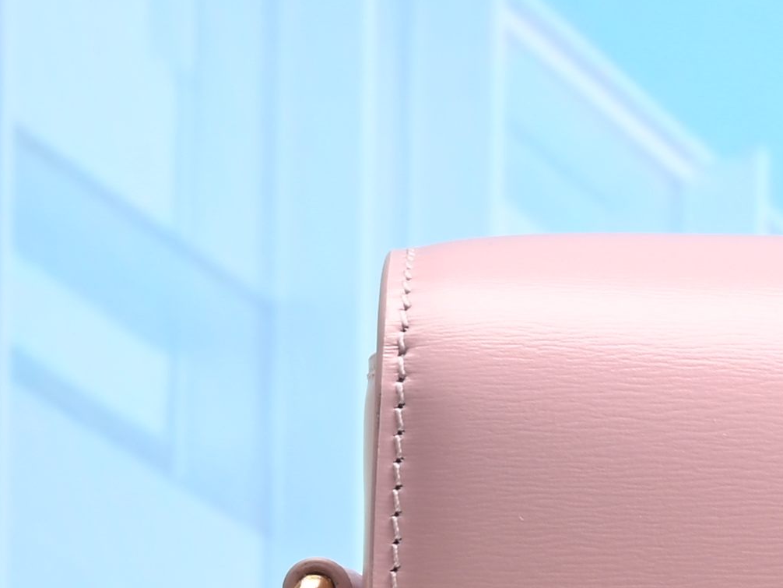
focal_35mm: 207
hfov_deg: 8.4
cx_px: 2174
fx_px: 4683
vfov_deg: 7.2
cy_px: 451
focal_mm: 36
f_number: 16
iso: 100
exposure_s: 1/1.6
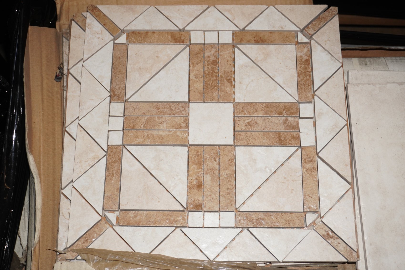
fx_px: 540
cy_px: 135
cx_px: 202
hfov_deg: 41.1
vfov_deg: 28.1
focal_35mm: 48
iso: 640
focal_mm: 32
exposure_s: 1/100
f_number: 5
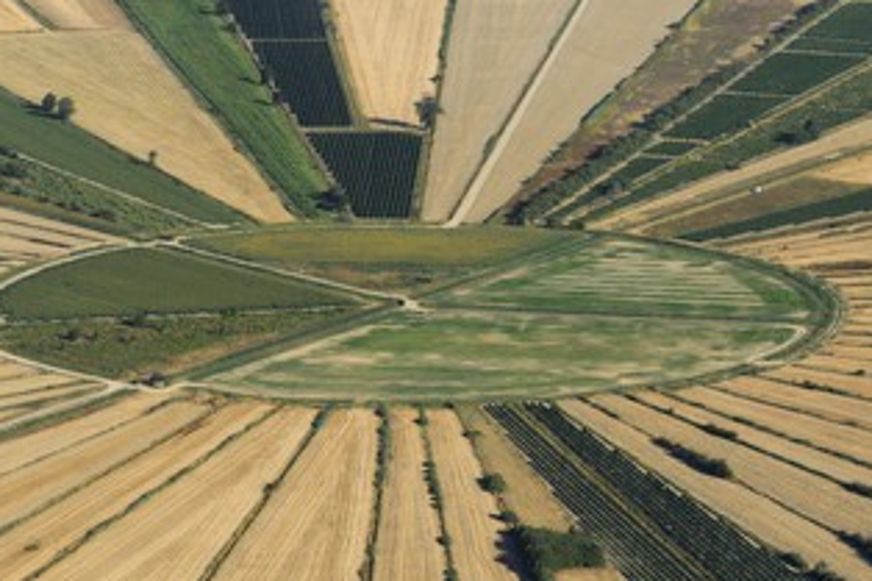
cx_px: 400
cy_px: 339
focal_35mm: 150
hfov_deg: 13.7
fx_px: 3631
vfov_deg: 9.1
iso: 400
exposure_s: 1/640
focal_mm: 112
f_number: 11
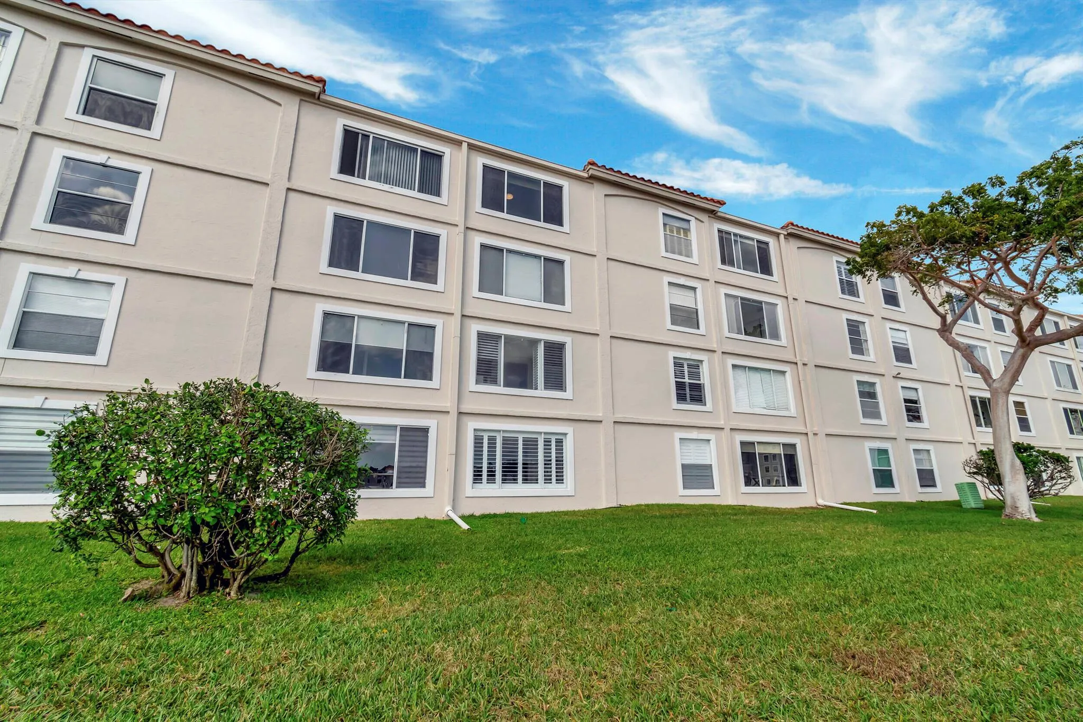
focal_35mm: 15
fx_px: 451
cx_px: 542
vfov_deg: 77.3
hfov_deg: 100.4
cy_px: 361
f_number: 8
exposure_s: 1/2000
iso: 500
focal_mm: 10
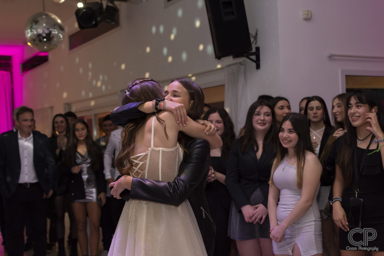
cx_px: 192
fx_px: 560
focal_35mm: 52
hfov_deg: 37.9
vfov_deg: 25.8
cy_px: 128
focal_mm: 35
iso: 800
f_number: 4
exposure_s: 1/80
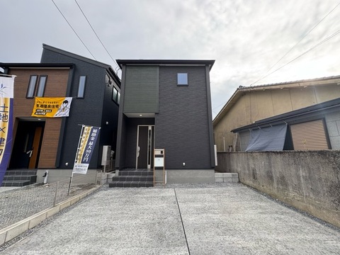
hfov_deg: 102.1
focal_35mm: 14
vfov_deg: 85.7
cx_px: 170
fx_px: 138
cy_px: 128
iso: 40
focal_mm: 2.22
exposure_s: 1/200
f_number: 2.2
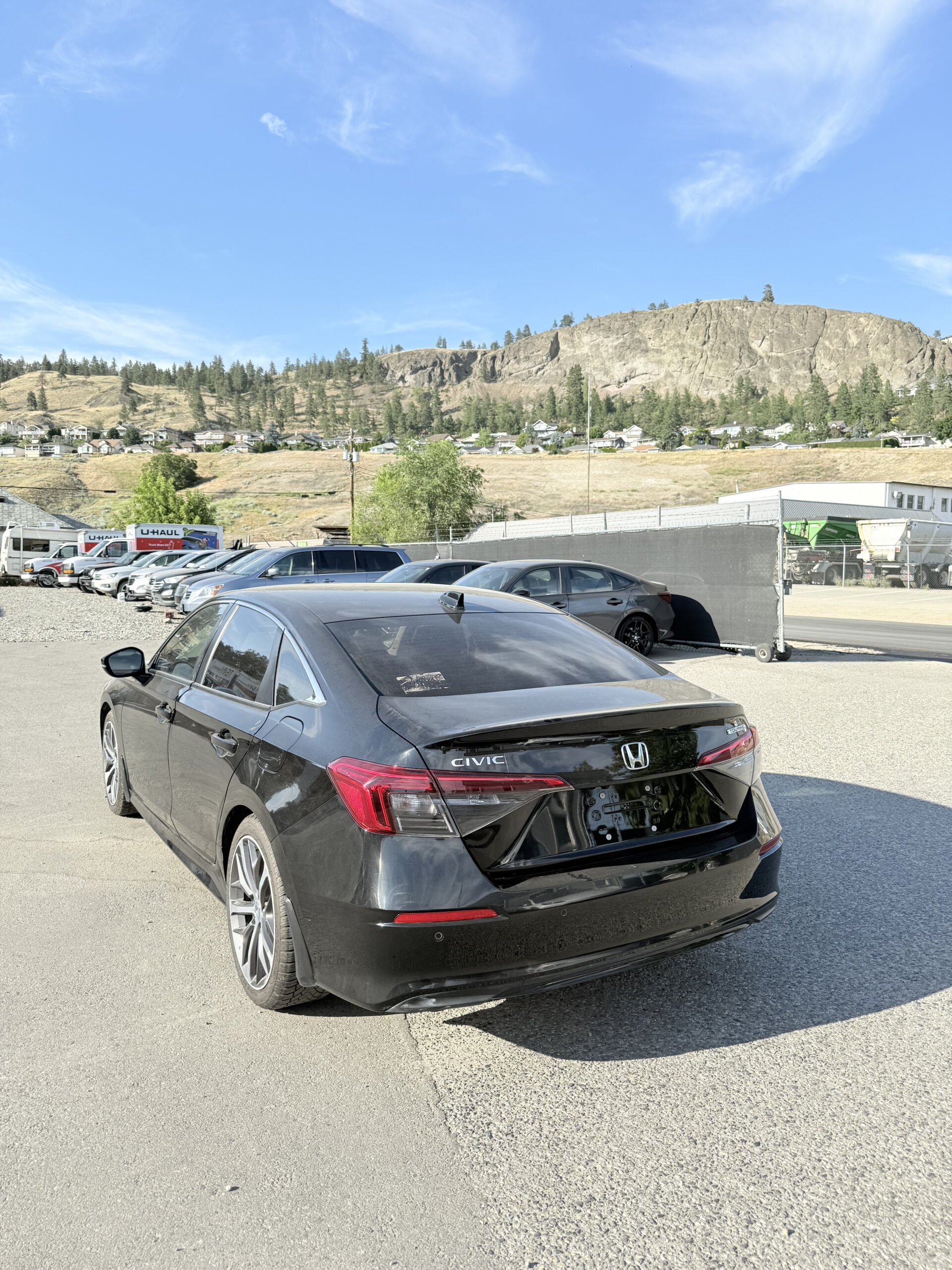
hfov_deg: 56.8
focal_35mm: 24
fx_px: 880
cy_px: 635
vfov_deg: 71.6
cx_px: 476
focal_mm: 6.76
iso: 80
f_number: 1.78
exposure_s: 1/2611
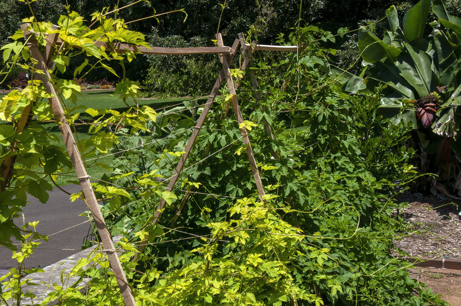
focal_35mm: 75
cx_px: 230
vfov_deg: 18.1
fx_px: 959
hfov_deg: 27.0
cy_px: 153
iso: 200
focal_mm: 50
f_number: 14
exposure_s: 1/320
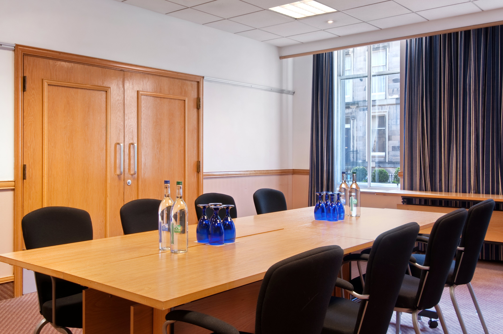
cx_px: 252
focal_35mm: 33
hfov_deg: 57.3
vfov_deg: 39.9
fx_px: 461
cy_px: 167
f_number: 8
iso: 400
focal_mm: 22
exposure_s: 1/250
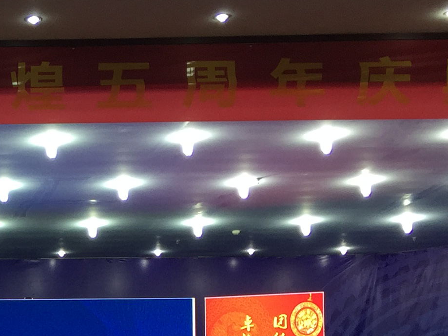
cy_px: 497
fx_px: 1333
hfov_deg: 17.5
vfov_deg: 13.6
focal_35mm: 103
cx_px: -183
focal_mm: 4.15
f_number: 2.2
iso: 32
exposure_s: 1/30
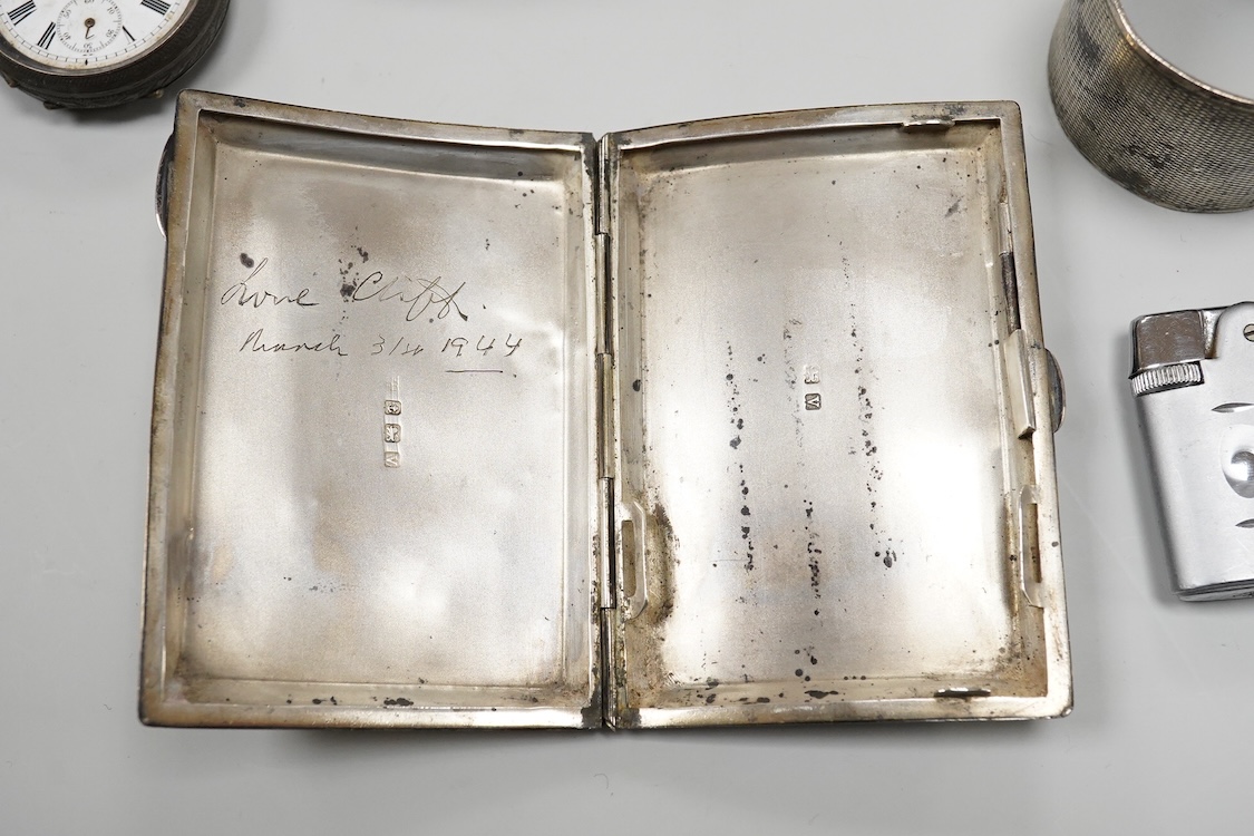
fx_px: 1567
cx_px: 627
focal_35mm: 45
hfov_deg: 43.6
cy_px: 418
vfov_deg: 29.9
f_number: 11
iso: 2500
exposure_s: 1/200
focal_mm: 30
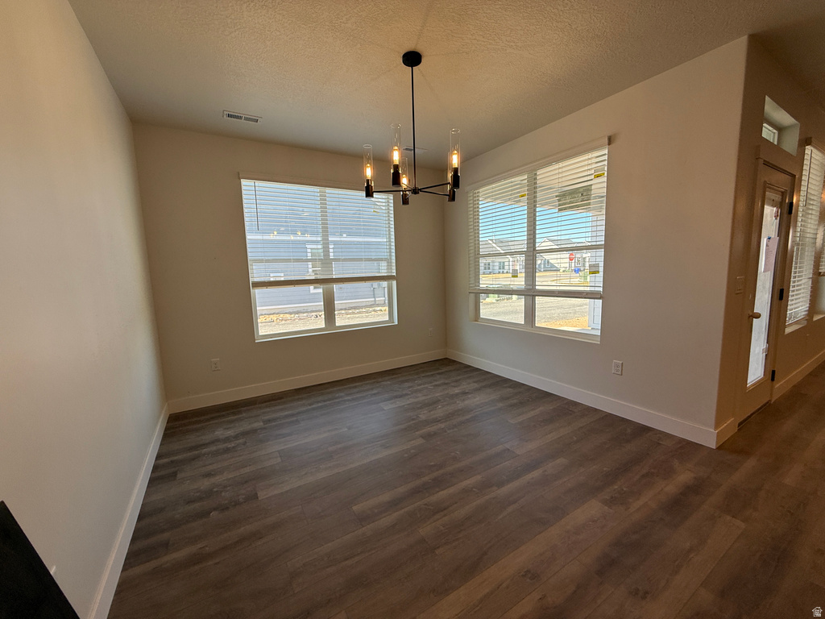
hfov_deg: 102.1
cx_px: 412
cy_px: 310
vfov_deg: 85.7
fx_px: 334
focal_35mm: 14
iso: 50
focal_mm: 2.22
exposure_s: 1/183
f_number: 2.2
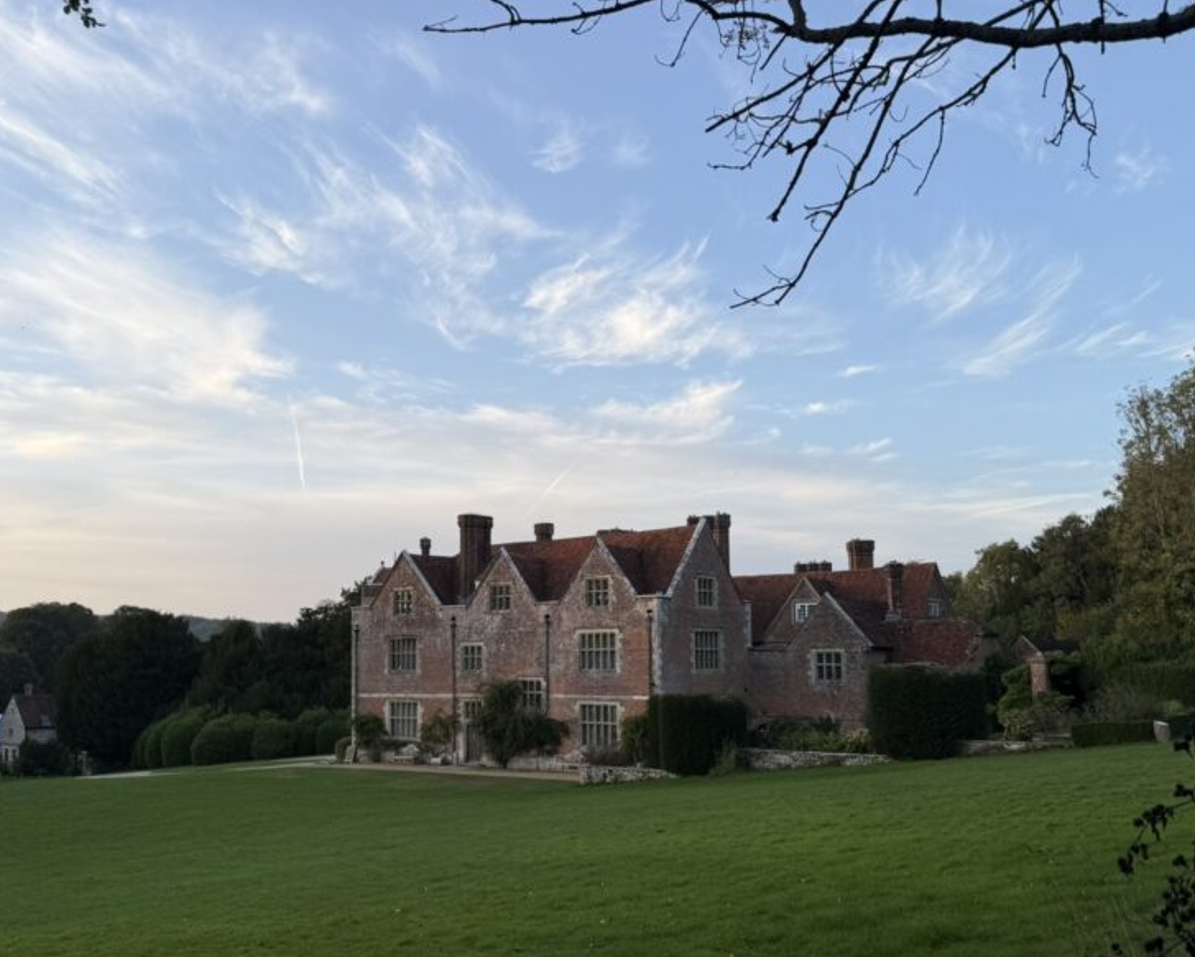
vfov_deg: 44.4
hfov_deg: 54.2
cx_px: 587
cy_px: 554
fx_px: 1167
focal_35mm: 33
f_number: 1.78
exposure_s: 1/967
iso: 80
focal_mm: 6.76
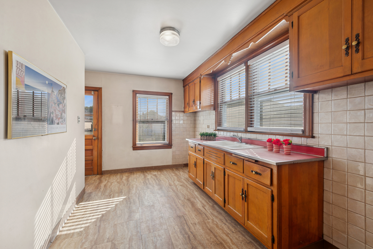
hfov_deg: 100.4
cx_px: 186
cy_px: 124
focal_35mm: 15
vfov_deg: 77.4
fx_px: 155
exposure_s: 1/50
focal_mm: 15
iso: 200
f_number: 8
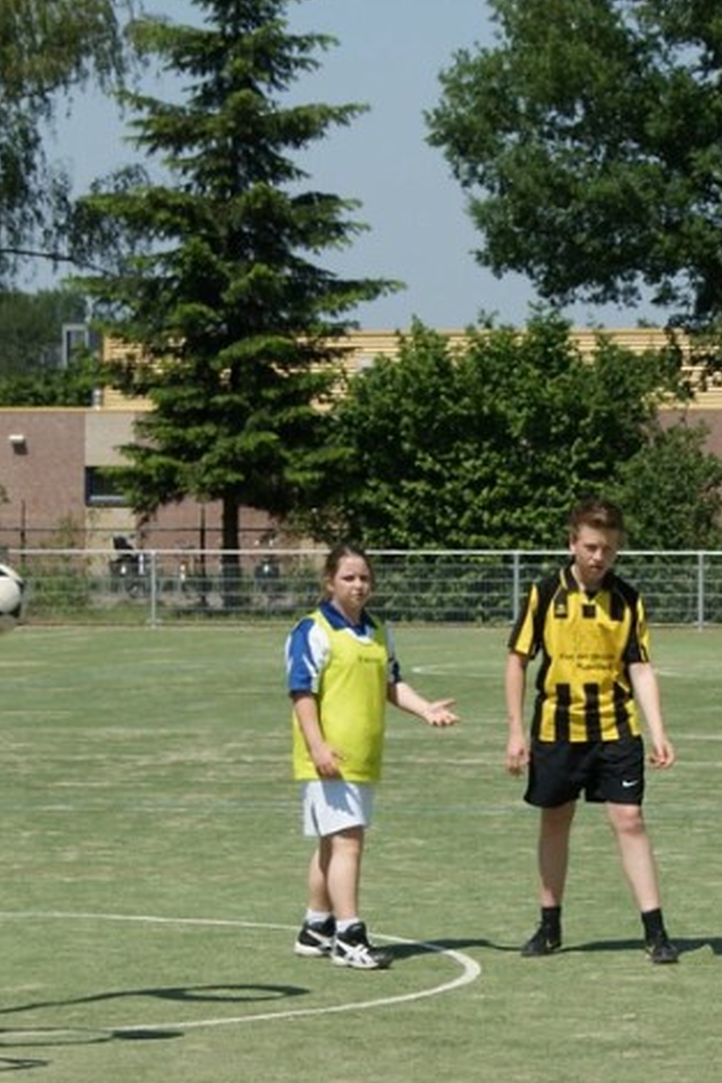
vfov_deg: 17.8
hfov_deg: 11.9
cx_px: 182
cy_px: 531
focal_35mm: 115
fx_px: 3457
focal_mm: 40
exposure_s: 1/500
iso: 100
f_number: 8
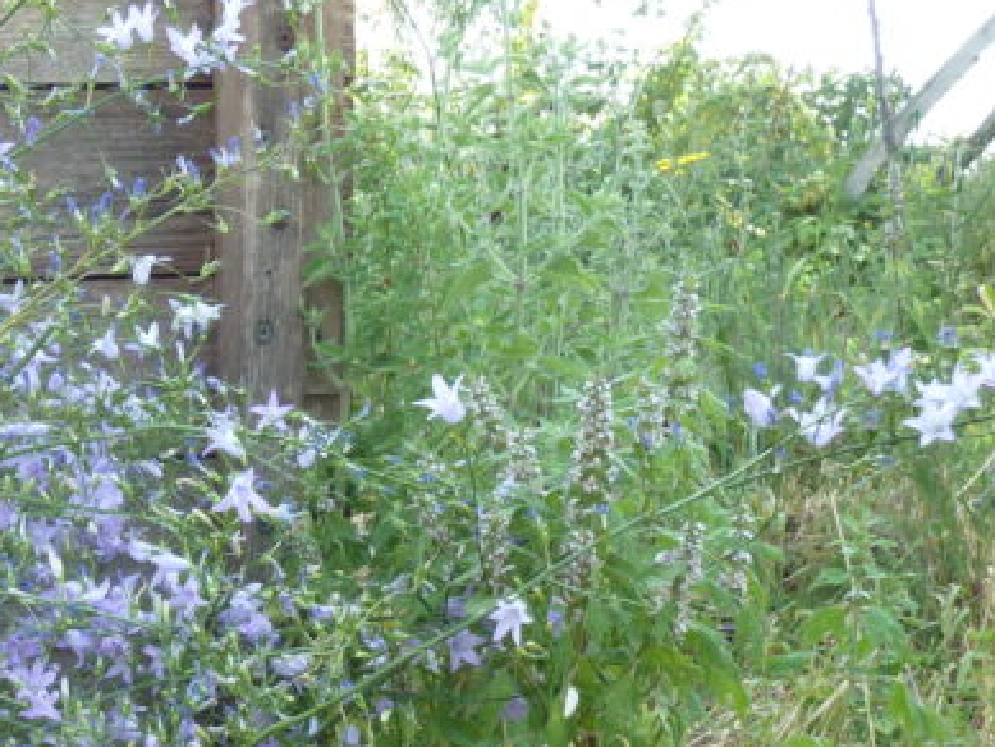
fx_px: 2185
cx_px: -26
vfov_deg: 19.1
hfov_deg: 24.4
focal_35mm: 76
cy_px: 673
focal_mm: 6.1
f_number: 3.6
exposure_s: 1/60
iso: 80
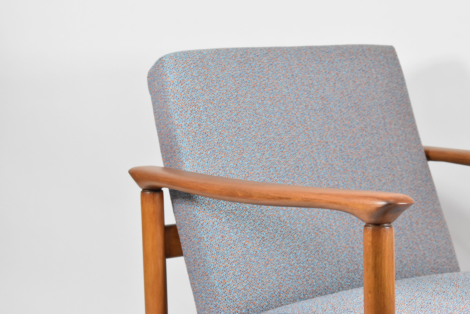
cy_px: 157
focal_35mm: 82
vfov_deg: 16.6
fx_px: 1078
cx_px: 235
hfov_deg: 24.6
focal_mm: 55
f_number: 5.6
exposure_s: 1/125
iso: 2500
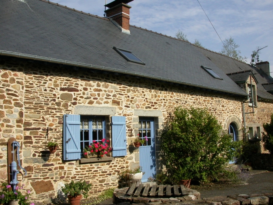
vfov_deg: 37.7
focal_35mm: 38
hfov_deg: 49.0
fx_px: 300
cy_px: 102
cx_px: 136
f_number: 7.5
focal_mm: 7.85
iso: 100
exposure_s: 1/460
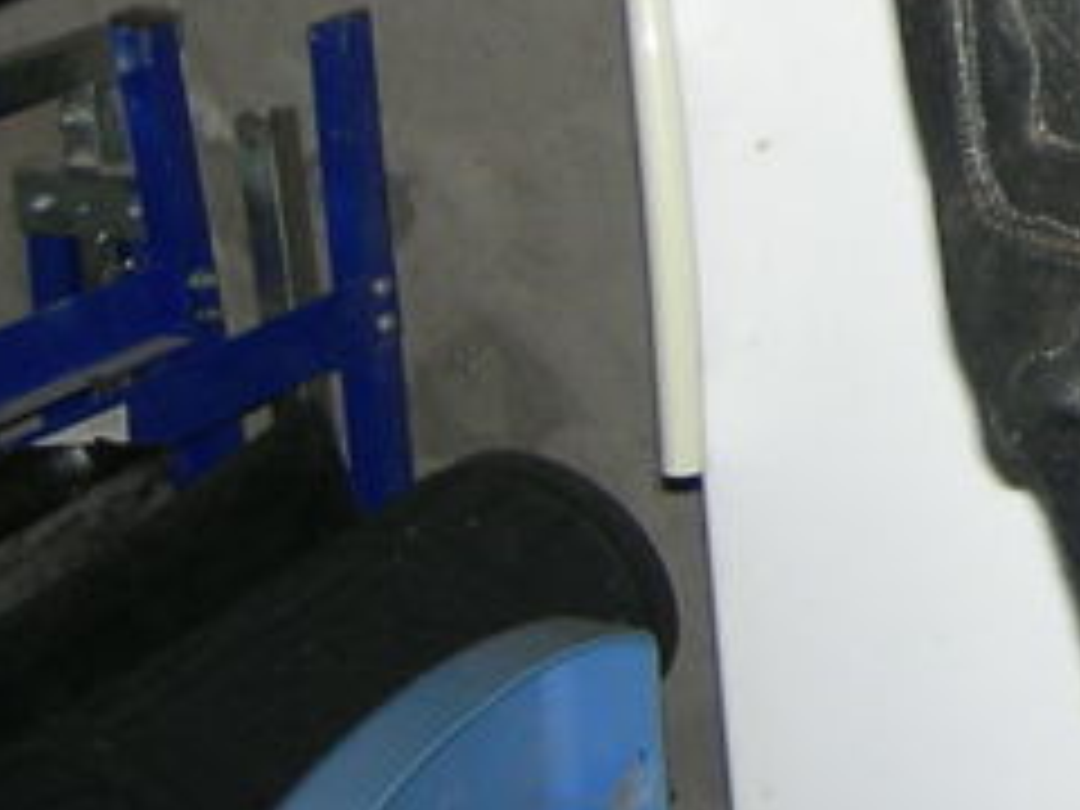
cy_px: -558
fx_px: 4680
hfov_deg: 11.9
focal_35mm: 150
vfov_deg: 9.5
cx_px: 2056
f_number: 2.7
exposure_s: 1/60.1
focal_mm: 7.5
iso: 76
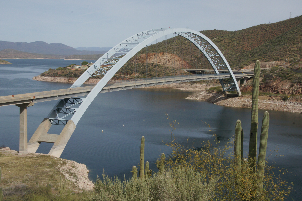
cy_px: 100
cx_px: 151
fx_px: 440
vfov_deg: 25.8
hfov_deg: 37.9
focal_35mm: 52
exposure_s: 1/125
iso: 200
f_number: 20
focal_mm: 35
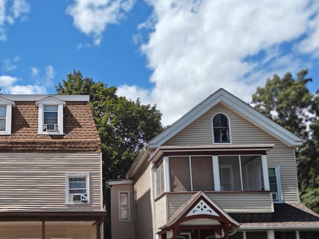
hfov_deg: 39.6
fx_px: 424
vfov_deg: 30.4
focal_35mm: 46
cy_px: 206
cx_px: 62
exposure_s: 1/4946
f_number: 2.8
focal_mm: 5.59
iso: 64
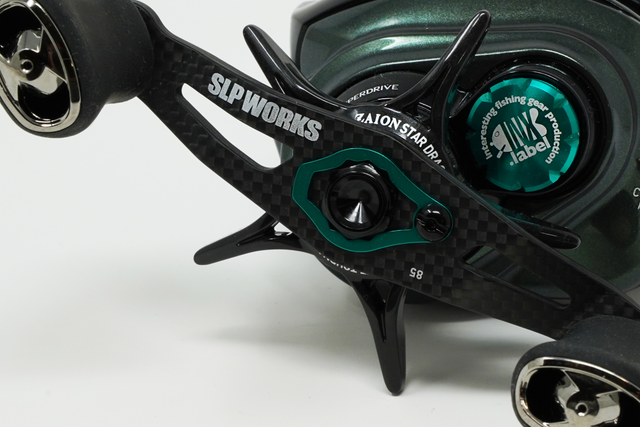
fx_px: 2826
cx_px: 394
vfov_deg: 8.6
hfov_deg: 12.9
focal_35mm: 159
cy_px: 192
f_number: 22
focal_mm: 70
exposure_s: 1/15
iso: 500
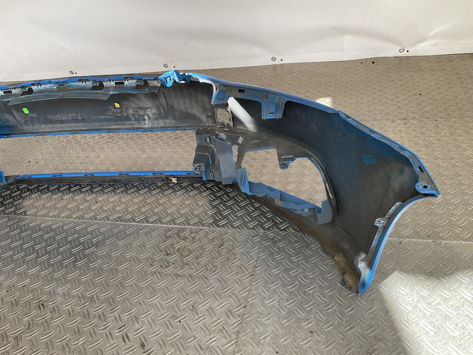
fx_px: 396
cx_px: 236
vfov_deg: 48.2
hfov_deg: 61.7
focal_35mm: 29
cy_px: 178
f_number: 1.8
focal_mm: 3
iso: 25
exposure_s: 1/100
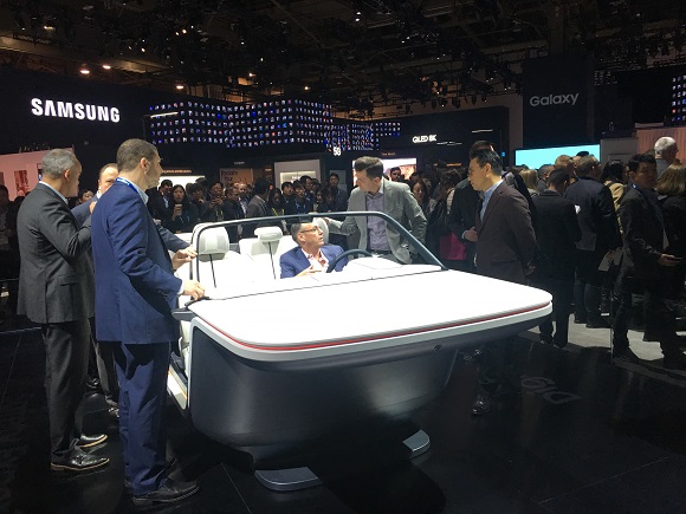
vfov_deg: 48.2
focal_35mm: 29
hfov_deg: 61.7
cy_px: 257
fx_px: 575
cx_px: 343
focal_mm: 4.15
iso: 32
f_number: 2.2
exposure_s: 1/30
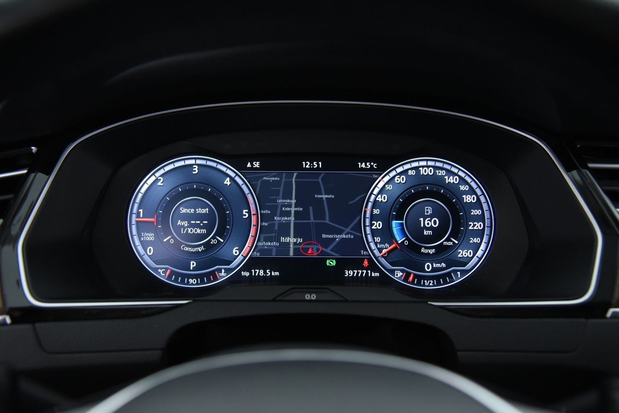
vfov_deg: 37.9
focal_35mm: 35
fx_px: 602
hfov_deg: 54.4
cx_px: 310
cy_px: 206
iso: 4000
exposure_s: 1/40
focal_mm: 35
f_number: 4
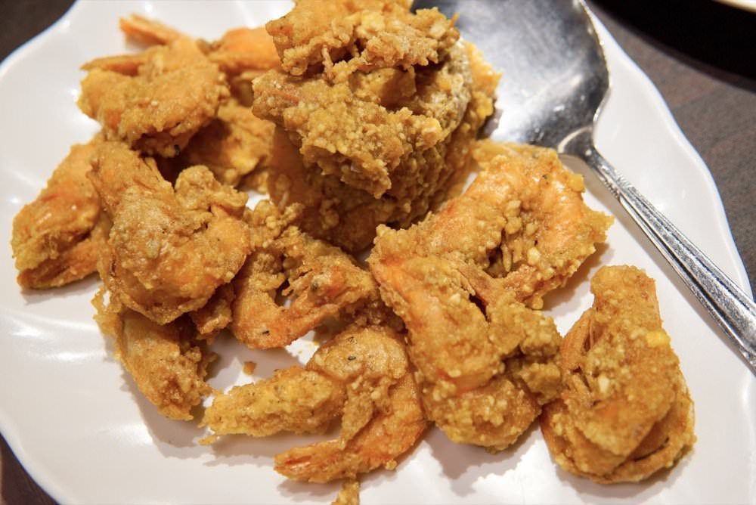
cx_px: 378
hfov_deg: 43.6
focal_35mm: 45
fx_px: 946
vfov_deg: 29.9
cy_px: 252
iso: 250
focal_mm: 30
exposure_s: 1/60
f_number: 4
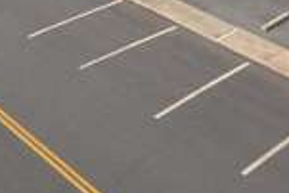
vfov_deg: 13.9
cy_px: -239
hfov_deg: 24.8
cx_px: -29
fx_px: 611
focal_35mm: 76
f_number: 9.5
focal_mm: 10
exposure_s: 1/200
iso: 100
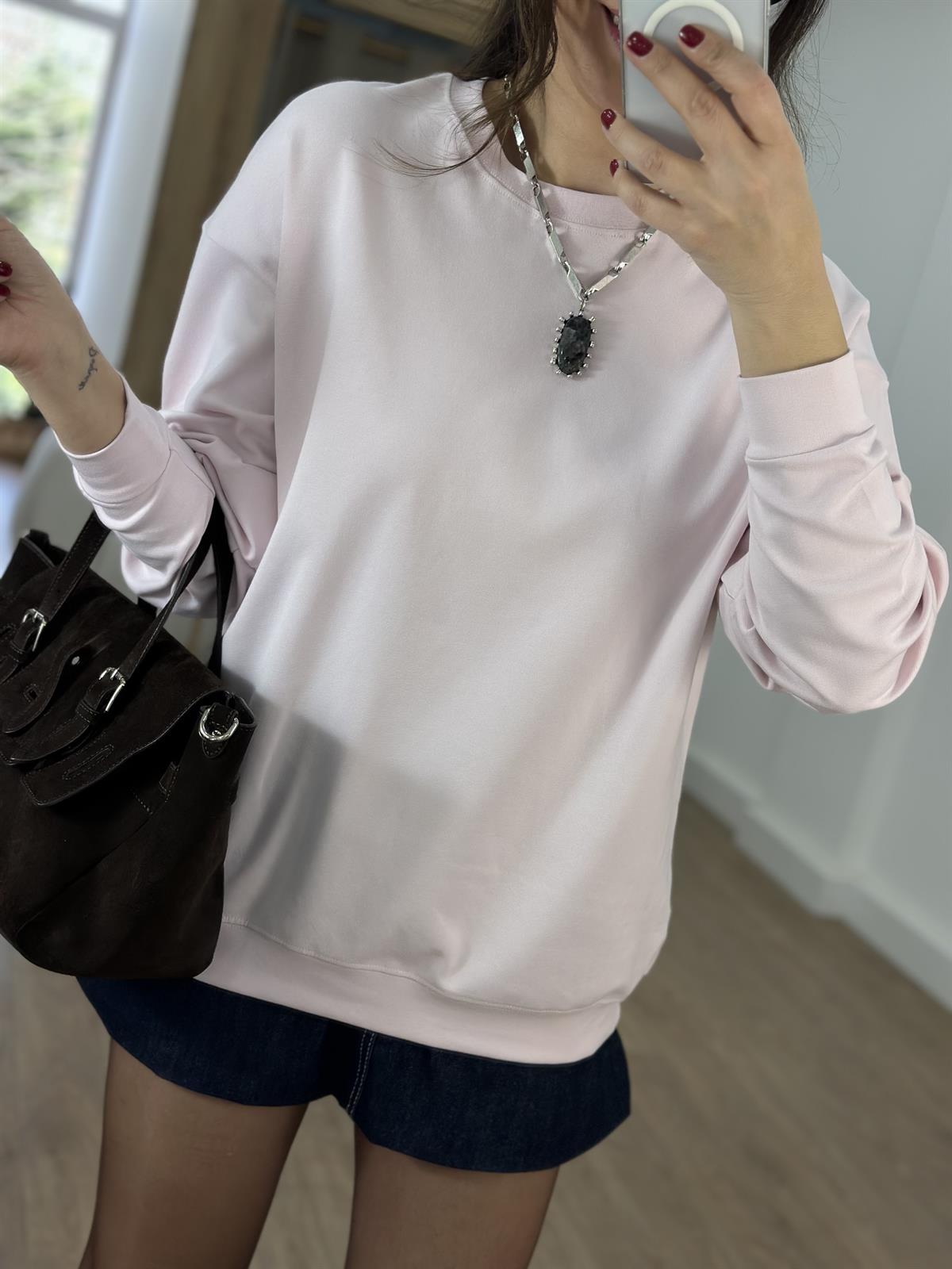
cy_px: 634
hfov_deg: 30.3
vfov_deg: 39.7
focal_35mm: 48
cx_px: 476
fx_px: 1760
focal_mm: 6.86
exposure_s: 1/475
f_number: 1.78
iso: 80
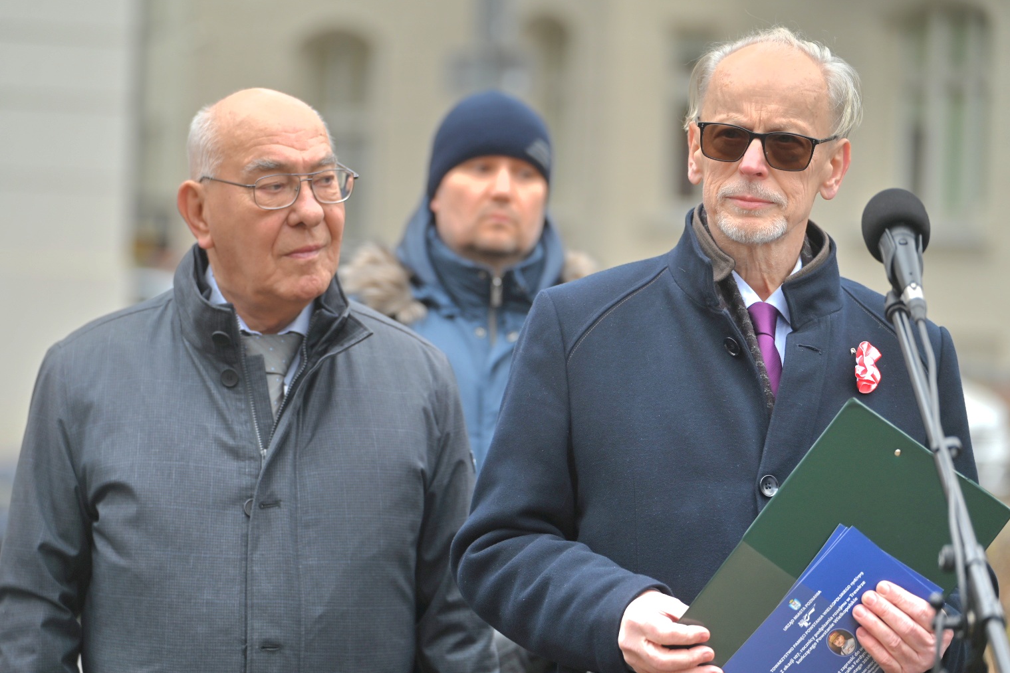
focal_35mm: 128
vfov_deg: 10.7
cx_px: 507
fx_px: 3591
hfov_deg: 16.0
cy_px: 339
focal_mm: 120
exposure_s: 1/400
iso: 100
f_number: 2.8
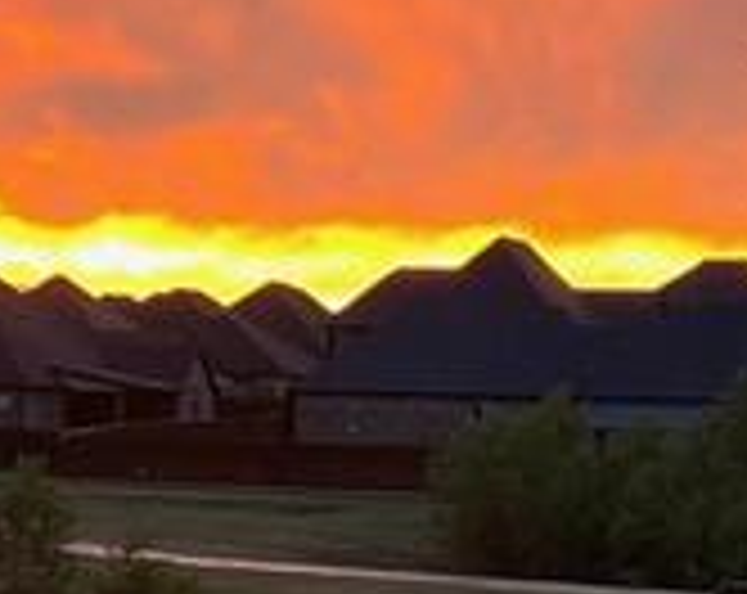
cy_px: 468
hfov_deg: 12.3
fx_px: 3463
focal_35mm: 157
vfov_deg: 9.8
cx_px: 126
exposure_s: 1/120
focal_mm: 5.7
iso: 125
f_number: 1.5
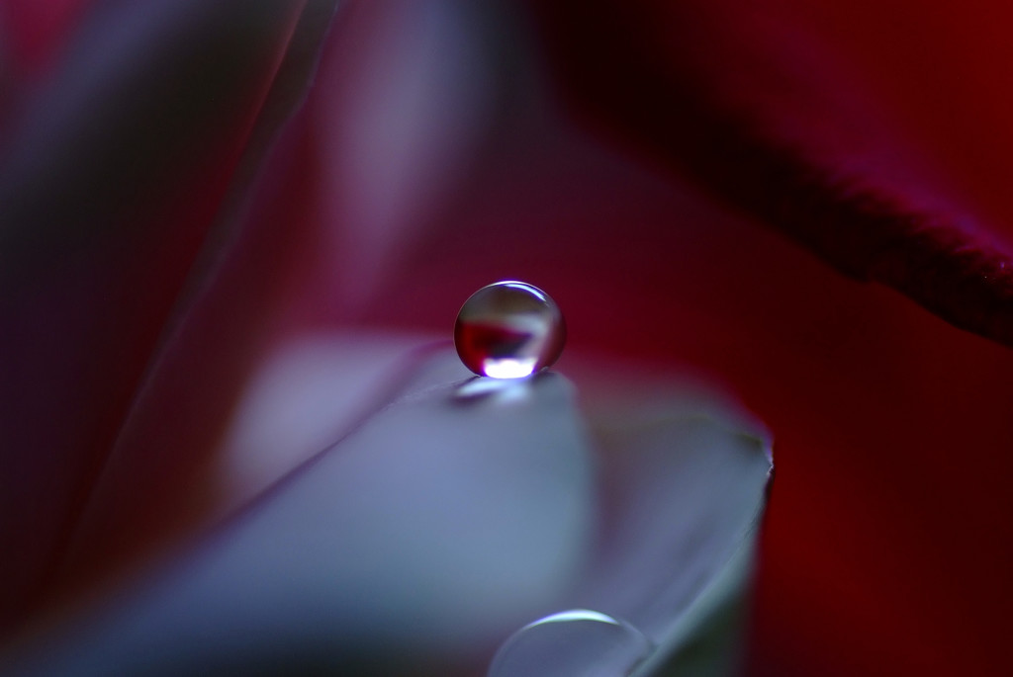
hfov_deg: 15.2
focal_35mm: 135
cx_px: 506
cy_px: 338
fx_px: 3802
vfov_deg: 10.2
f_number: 5.6
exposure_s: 1/80
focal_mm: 90
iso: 400
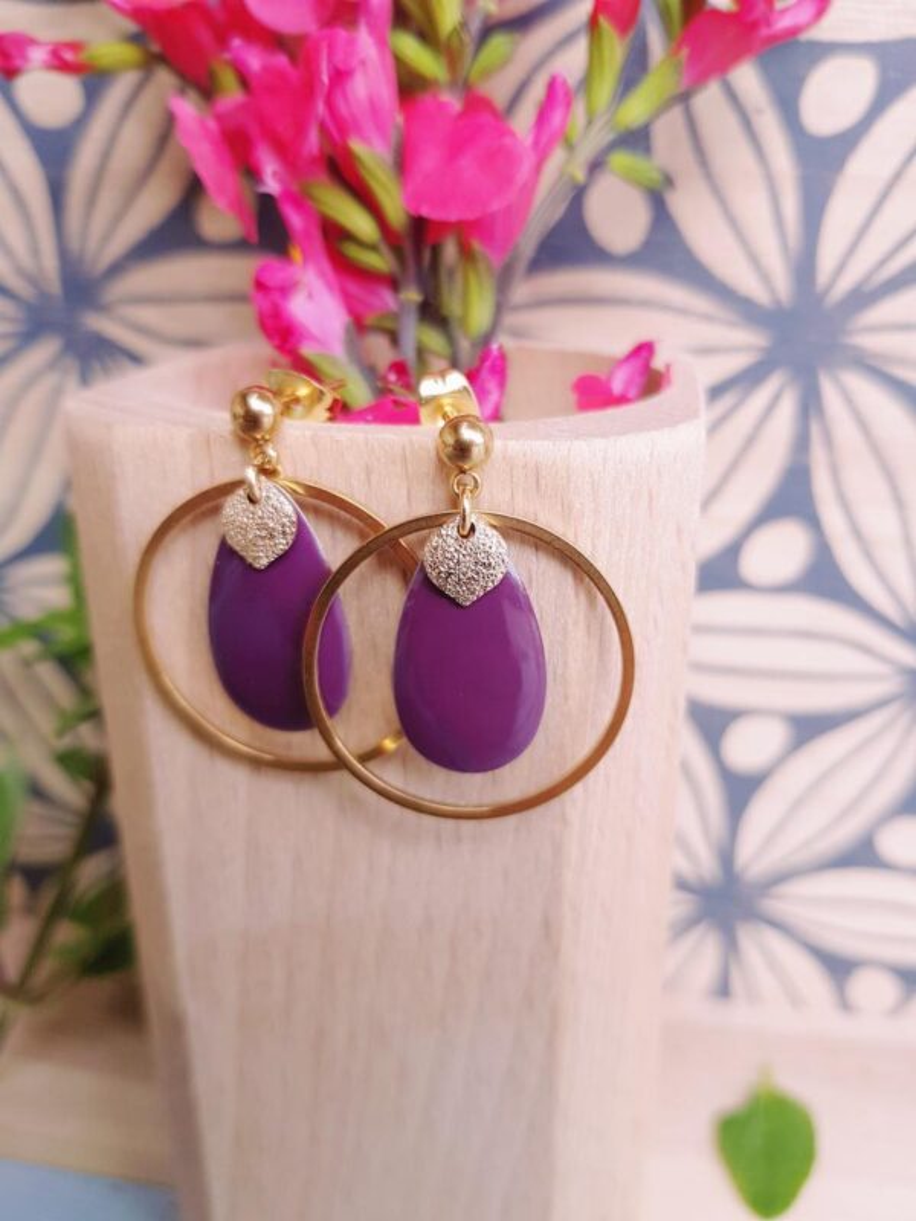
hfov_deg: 53.1
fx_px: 917
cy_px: 610
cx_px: 458
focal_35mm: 26
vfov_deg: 67.3
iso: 40
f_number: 1.7
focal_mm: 4.2
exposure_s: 1/150
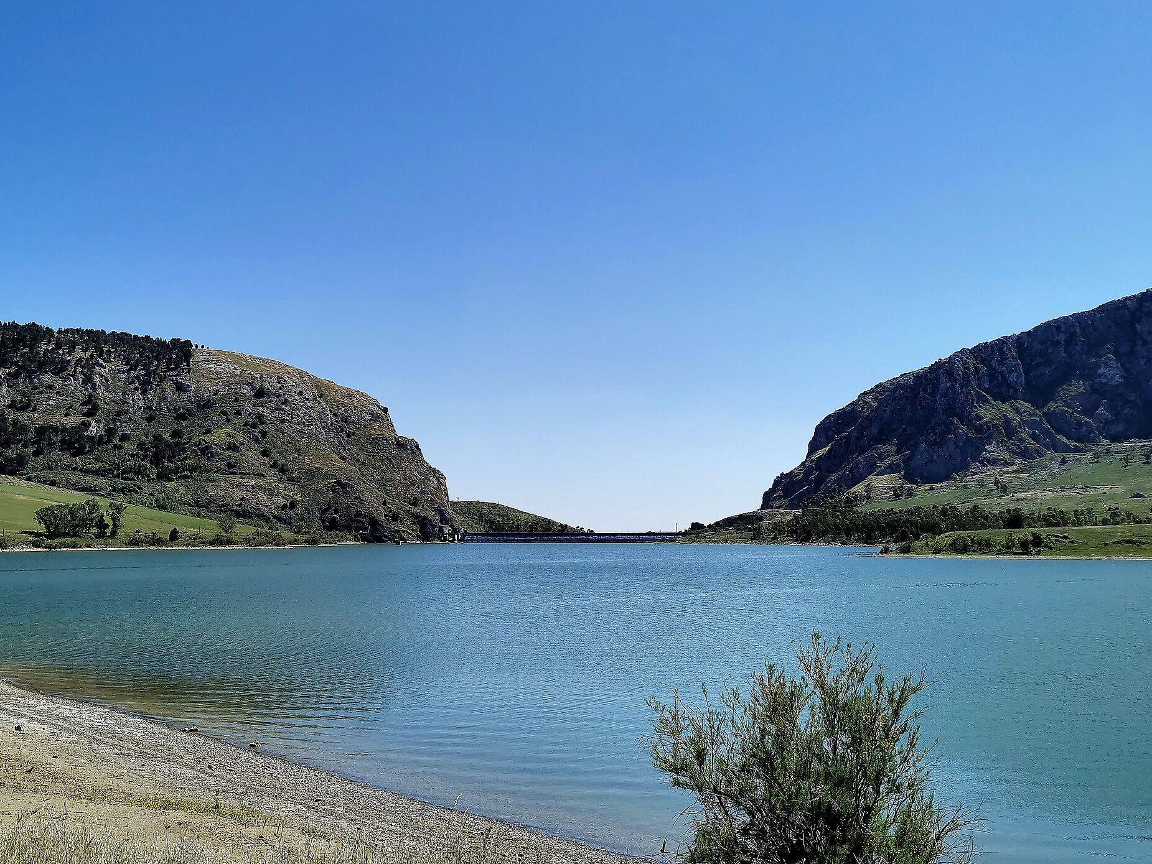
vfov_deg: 40.6
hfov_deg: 51.9
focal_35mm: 35
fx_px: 1165
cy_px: 355
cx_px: 418
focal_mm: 5.56
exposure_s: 1/7042
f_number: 1.6
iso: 50
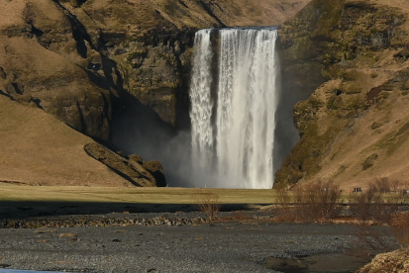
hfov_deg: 7.0
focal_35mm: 294
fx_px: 3342
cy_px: 114
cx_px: 221
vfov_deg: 4.7
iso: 125
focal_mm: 50
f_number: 10
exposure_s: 1/250
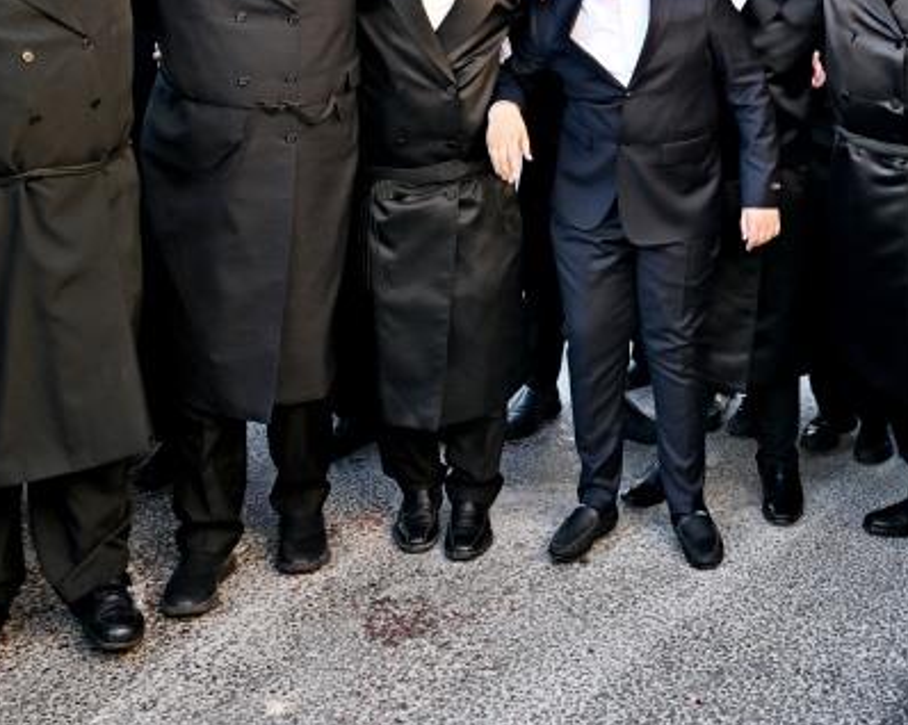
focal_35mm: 58
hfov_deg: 31.6
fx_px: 1558
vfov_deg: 24.7
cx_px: 739
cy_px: -44
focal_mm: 24
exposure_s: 1/200
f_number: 4
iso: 200
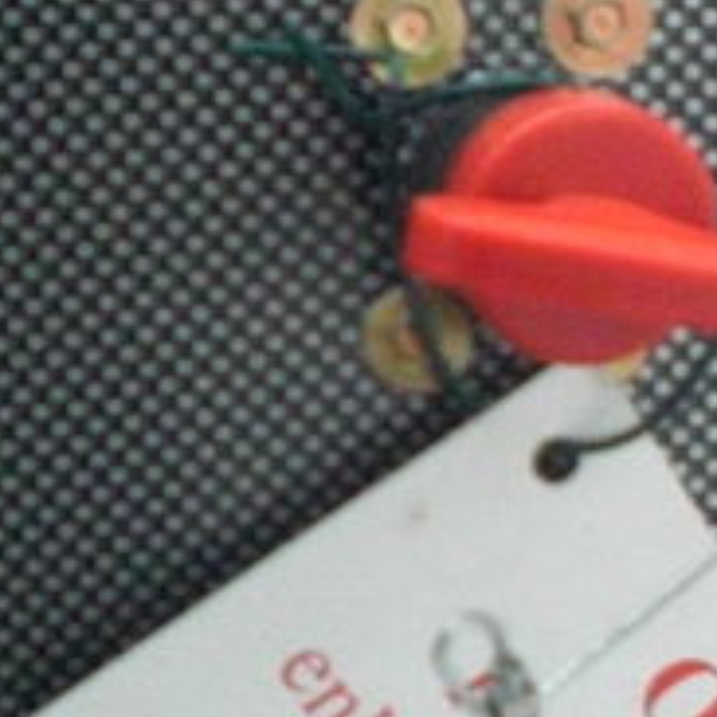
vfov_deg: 15.6
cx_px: 349
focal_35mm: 111
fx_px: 2601
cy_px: 592
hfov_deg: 15.7
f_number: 3.1
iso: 800
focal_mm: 6.3
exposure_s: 1/80
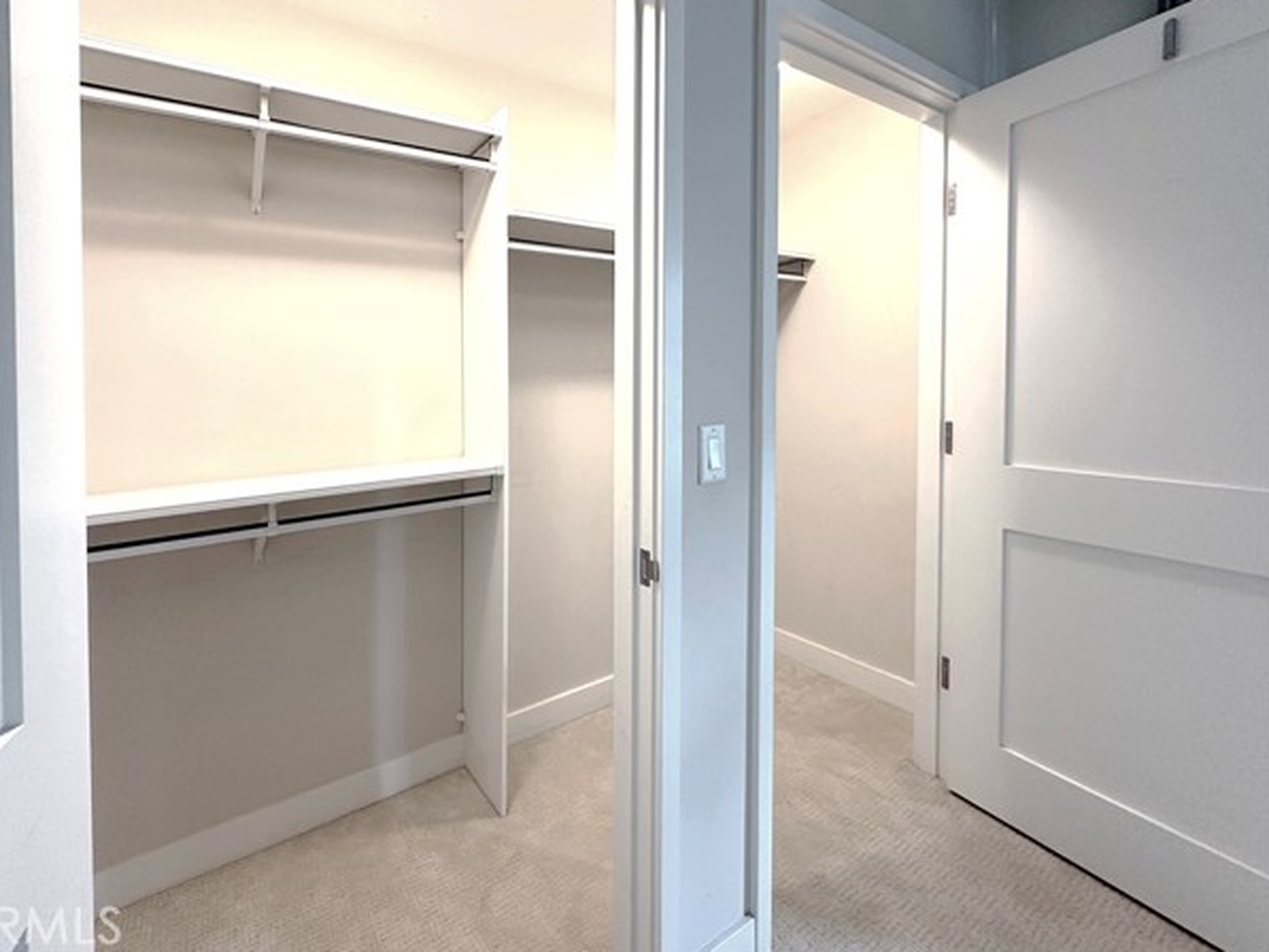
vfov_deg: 81.7
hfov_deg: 98.0
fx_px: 550
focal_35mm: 15
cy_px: 446
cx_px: 591
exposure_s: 1/120
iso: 250
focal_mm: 2.22
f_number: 2.2
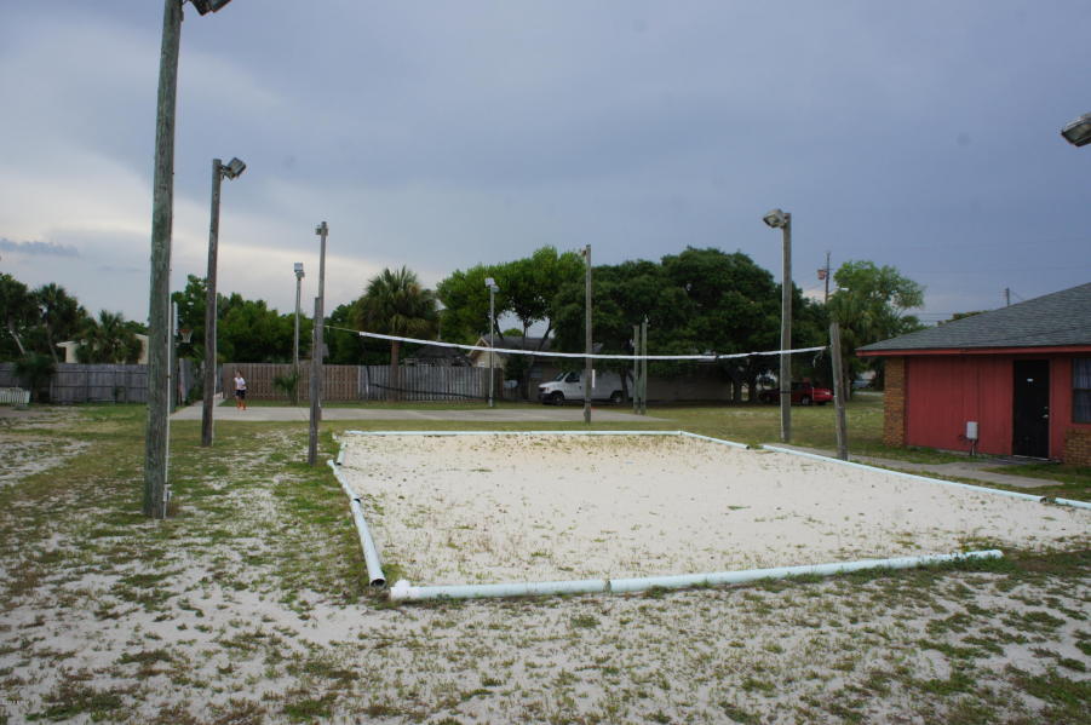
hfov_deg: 67.4
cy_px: 362
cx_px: 546
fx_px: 817
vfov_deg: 47.8
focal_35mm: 27
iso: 250
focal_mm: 18
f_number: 11
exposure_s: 1/100
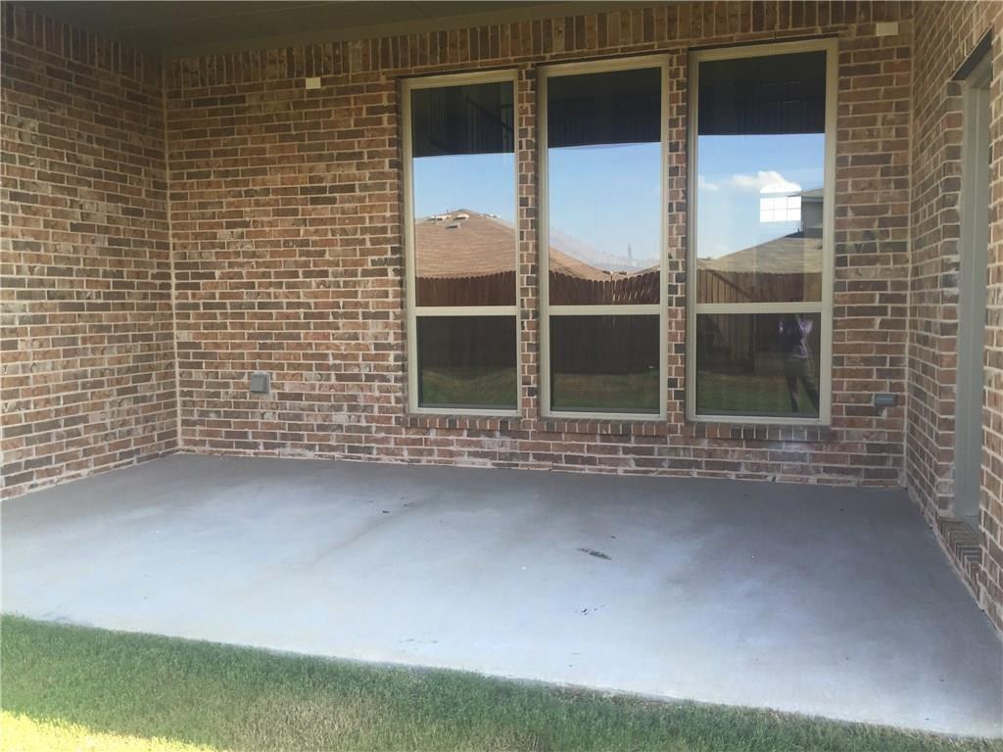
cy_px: 376
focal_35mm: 29
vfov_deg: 48.2
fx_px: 840
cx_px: 502
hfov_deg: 61.7
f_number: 2.2
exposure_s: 1/217
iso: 32
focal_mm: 4.15
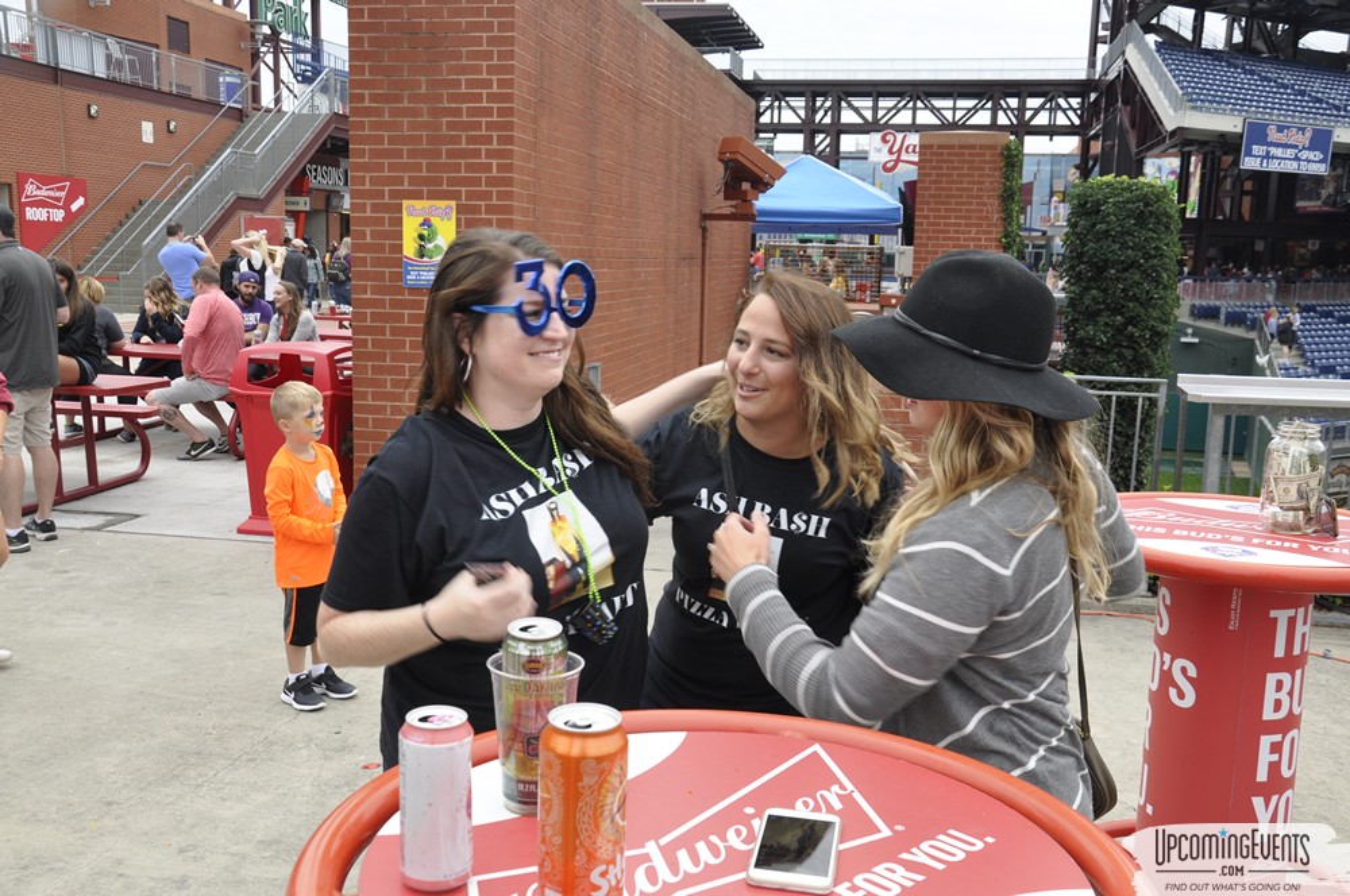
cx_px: 675
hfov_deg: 53.2
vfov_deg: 36.8
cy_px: 448
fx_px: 1348
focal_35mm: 36
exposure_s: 1/80
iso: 400
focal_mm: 24
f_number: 9
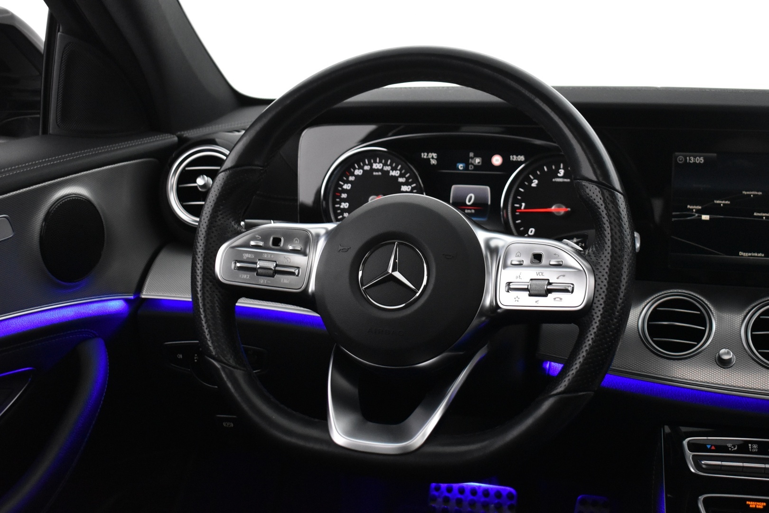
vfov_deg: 28.1
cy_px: 256
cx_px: 384
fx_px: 1025
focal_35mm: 48
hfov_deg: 41.1
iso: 3200
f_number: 4.5
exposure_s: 1/50
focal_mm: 32
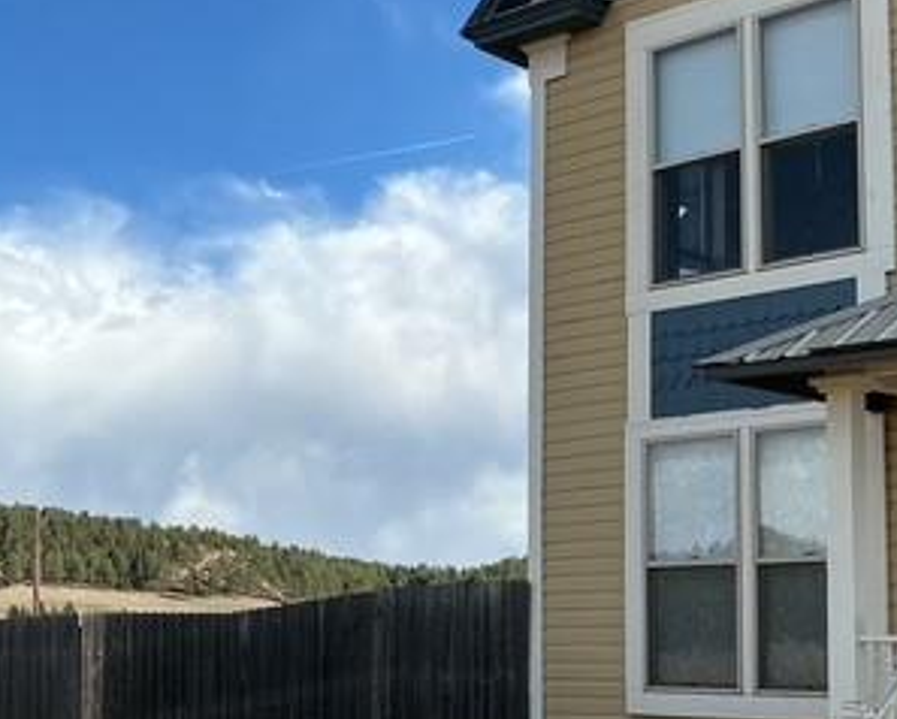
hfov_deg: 30.1
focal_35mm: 61
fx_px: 1620
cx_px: 160
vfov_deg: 24.8
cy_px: 511
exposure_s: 1/1730
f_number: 1.8
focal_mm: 3
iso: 25
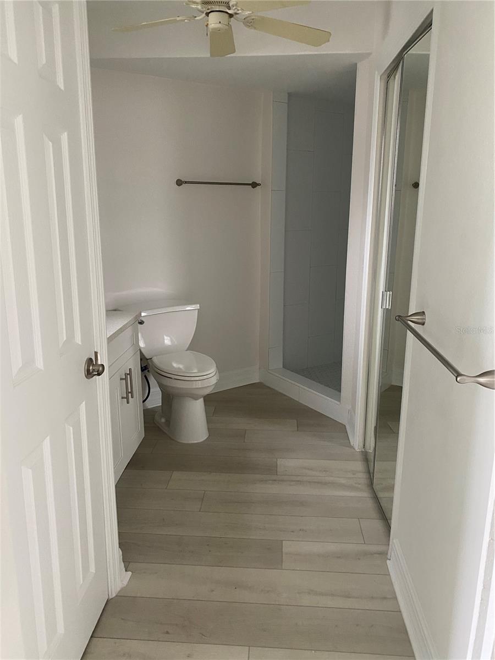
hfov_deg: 53.1
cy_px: 330
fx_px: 496
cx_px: 248
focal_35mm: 26
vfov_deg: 67.3
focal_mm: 4.25
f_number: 1.8
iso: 320
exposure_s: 1/60
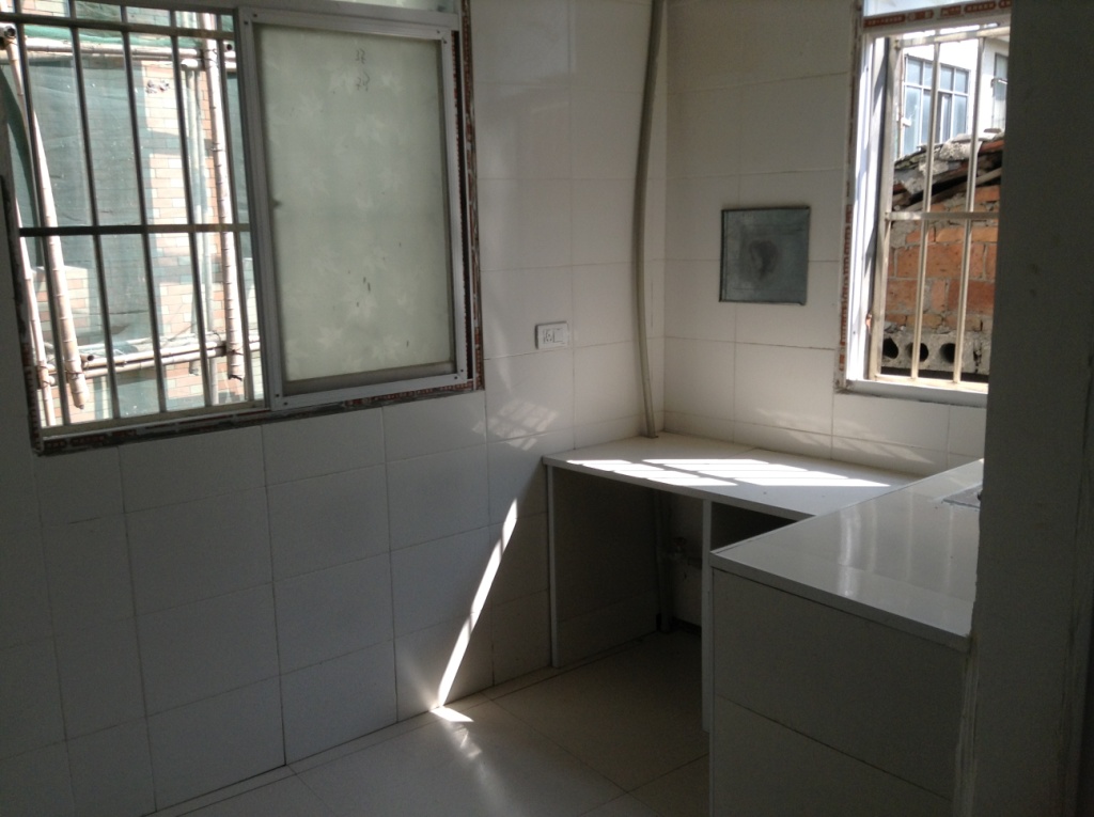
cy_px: 408
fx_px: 1041
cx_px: 547
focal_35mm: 33
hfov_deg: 55.4
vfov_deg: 42.8
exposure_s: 1/253
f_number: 2.4
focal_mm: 3.3
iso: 32
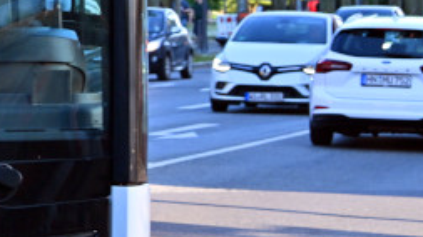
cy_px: -4
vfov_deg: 4.4
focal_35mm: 273
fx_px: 3060
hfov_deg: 7.7
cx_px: -269
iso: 320
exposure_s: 1/320
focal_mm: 70
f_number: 5.6
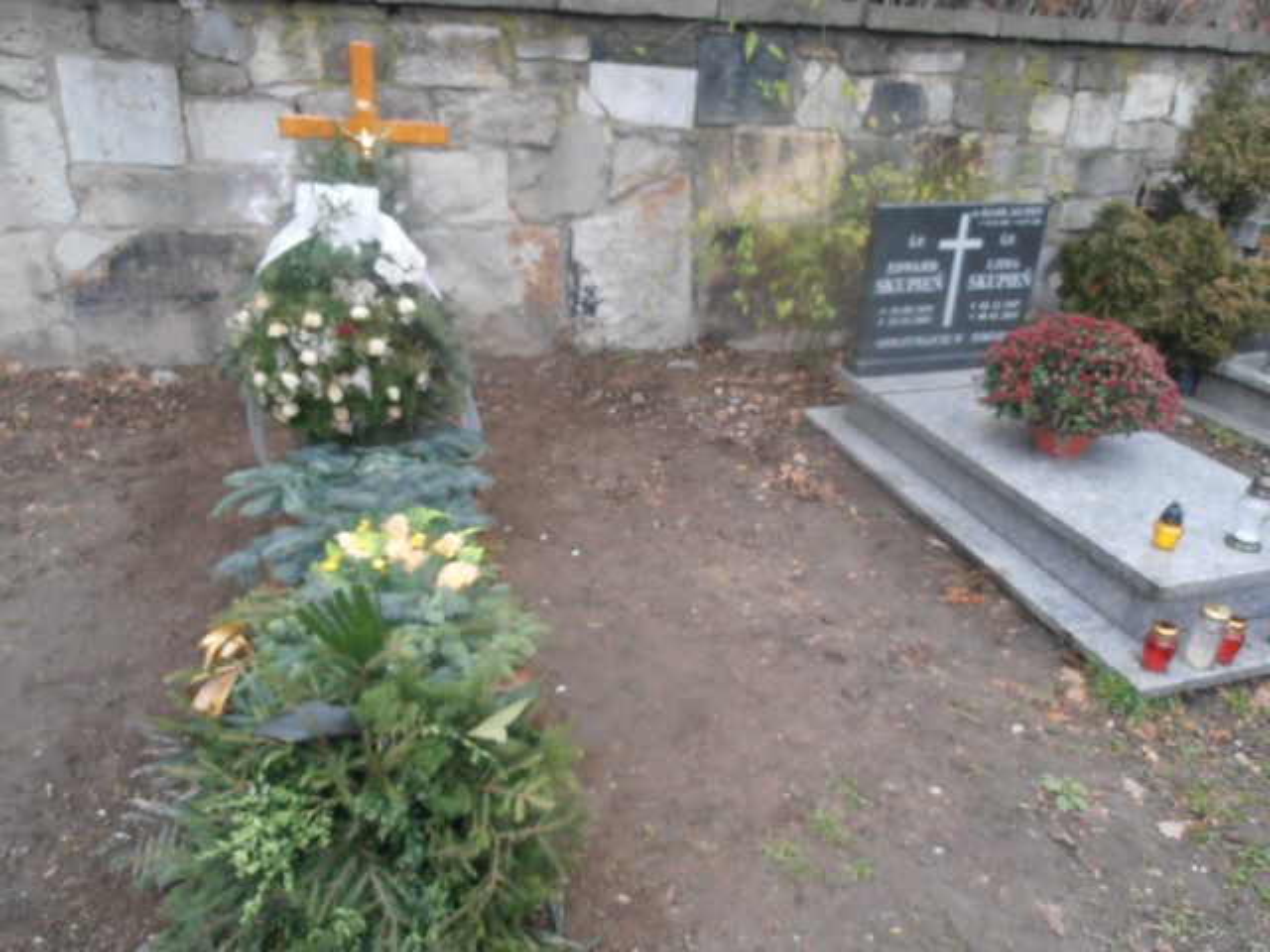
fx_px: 881
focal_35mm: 24
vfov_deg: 56.8
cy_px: 476
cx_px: 635
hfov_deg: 71.6
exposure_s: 1/40
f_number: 3
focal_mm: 4.2
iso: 80
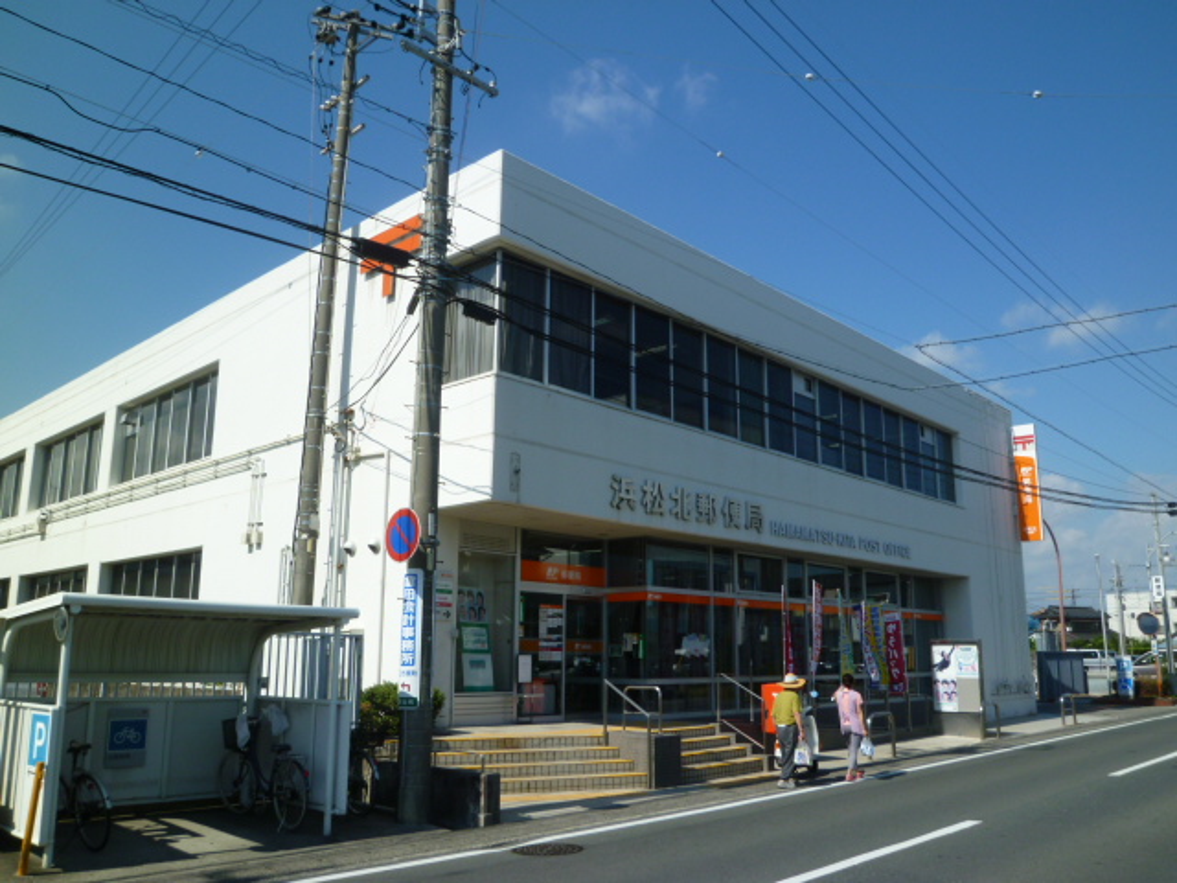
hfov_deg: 61.7
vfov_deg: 48.2
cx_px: 588
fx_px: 986
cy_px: 442
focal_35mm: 29
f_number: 5.6
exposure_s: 1/500
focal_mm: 5.2
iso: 80
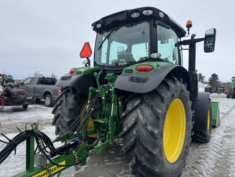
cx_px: 118
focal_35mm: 24
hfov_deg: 71.6
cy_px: 88
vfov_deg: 56.8
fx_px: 163
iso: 80
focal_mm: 6.76
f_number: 1.78
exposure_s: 1/2415
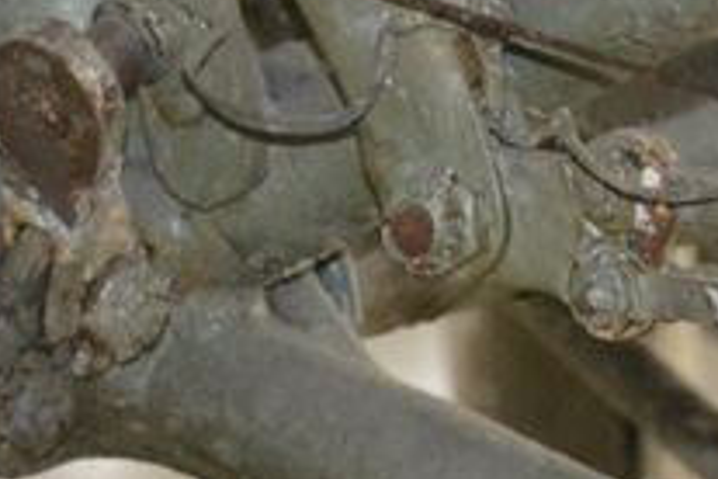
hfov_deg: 5.8
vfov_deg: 3.9
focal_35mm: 353
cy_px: -463
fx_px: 7040
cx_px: 513
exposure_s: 1/60
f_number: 5
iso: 2000
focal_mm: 38
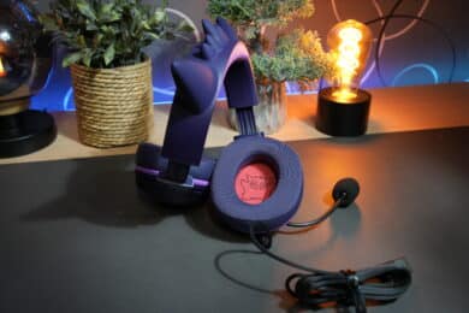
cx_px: 234
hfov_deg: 54.4
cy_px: 156
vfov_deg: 37.9
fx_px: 456
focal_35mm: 35
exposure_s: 1/40
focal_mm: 35
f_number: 8
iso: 640
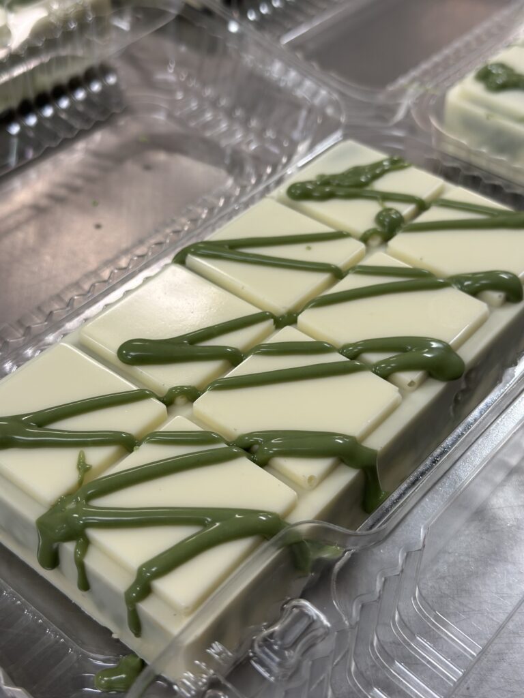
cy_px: 349
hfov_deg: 30.3
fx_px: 969
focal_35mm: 48
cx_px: 262
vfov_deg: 39.7
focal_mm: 6.86
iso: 64
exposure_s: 1/60
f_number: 1.78
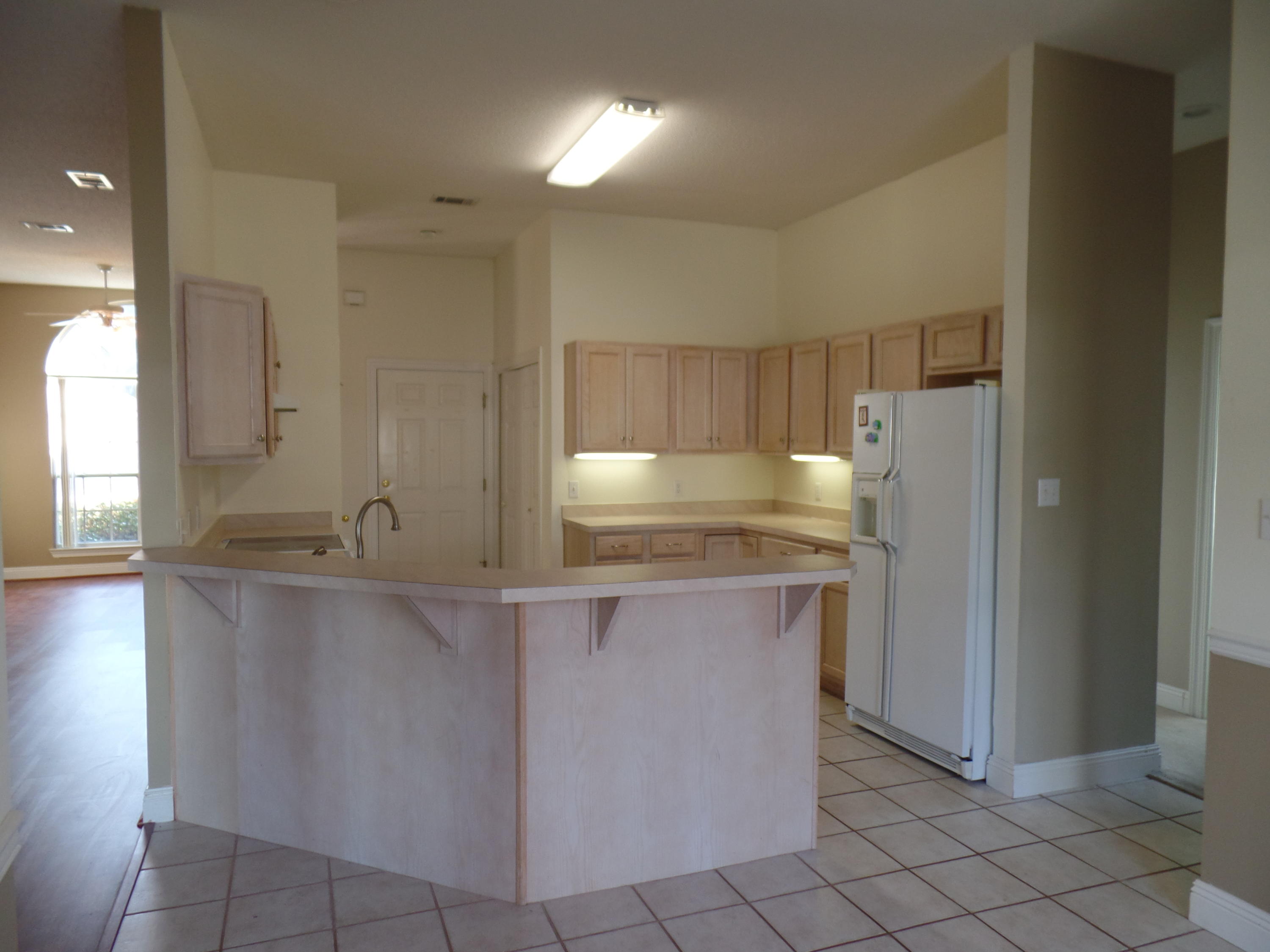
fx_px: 844
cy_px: 476
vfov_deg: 58.9
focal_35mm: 23
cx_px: 635
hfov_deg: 73.9
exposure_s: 1/30
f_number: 2.8
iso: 80
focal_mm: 4.1
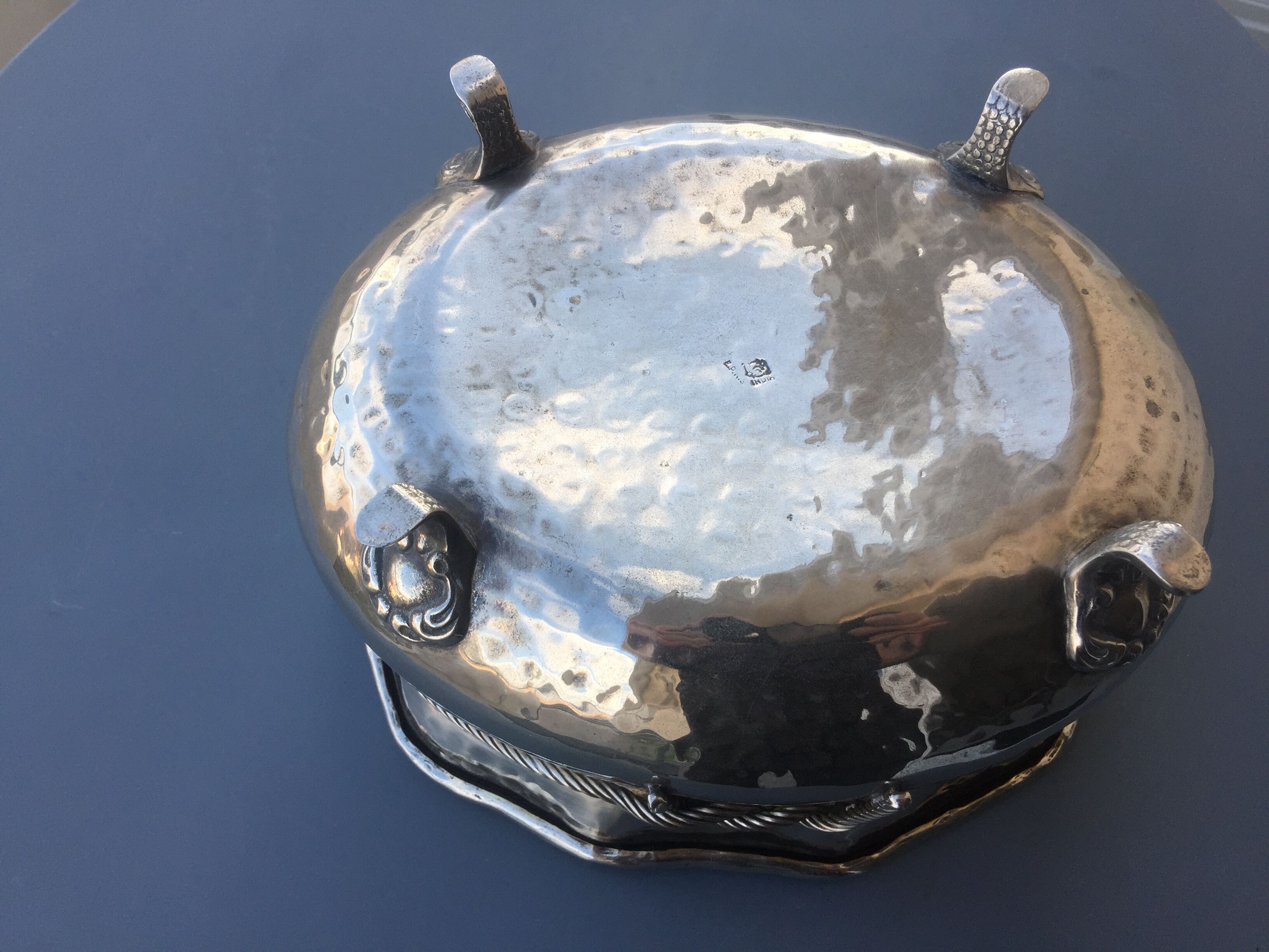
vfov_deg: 48.2
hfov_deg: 61.7
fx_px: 1063
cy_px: 476
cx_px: 634
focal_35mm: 29
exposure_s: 1/520
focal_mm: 4.15
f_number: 2.2
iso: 32
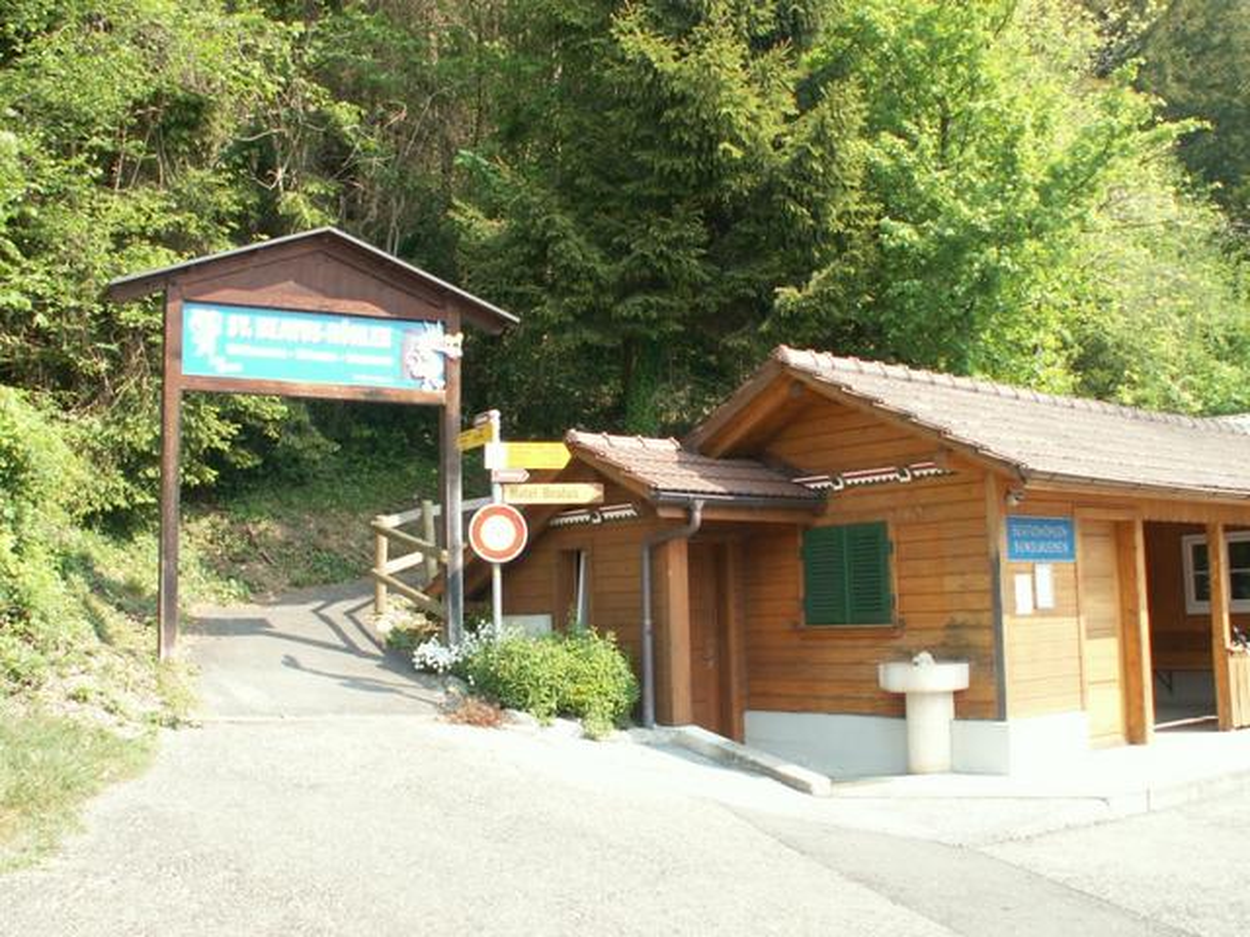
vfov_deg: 40.7
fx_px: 1264
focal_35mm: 35
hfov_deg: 52.6
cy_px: 468
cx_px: 625
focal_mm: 5.86
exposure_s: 1/100
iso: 50
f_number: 4
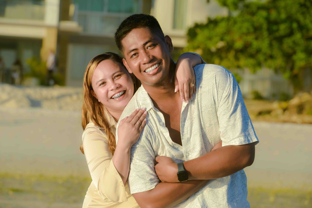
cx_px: 156
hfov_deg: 11.1
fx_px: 1604
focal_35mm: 185
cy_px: 104
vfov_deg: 7.4
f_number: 6.3
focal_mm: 185
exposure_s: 1/1000
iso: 500
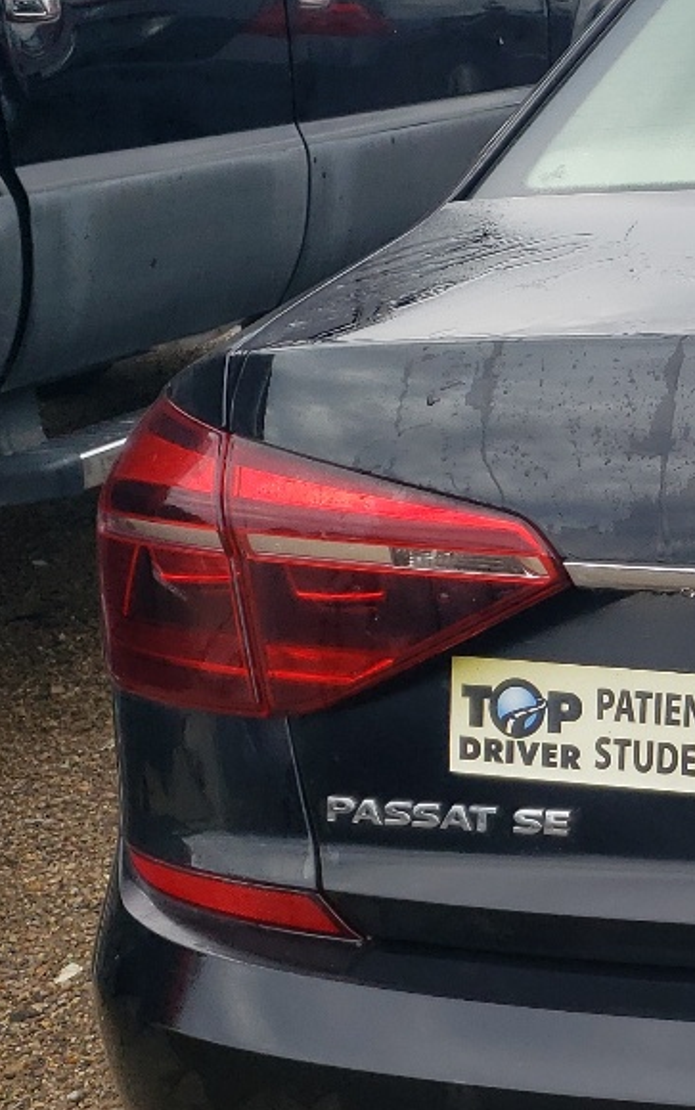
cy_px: 685
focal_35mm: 76
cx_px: 1298
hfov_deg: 14.7
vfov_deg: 27.1
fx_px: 2301
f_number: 1.5
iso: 50
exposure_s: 1/833
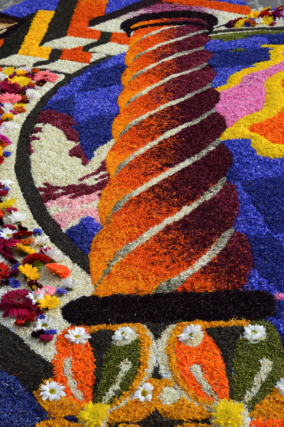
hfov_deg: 22.6
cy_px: 214
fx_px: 711
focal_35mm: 60
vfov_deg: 33.4
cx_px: 142
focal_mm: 40
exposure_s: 1/125
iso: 100
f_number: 8
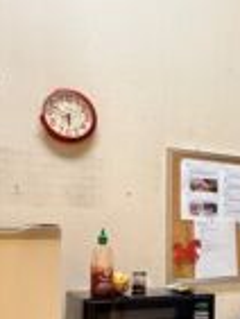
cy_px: 255
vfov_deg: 35.0
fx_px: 489
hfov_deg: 24.5
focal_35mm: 53
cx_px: 301
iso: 500
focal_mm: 2.22
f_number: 2.2
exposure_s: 1/60
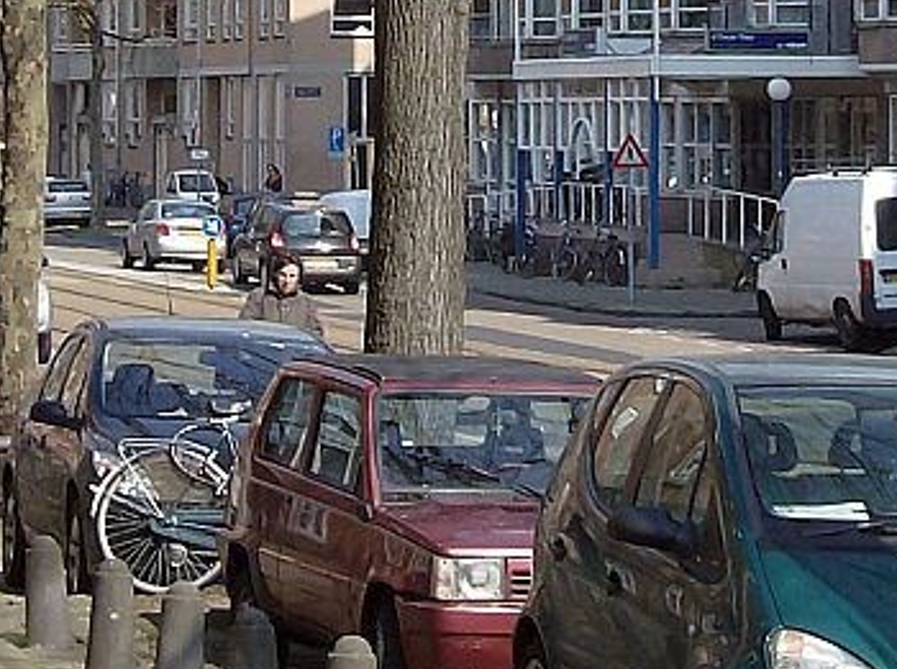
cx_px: 400
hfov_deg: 9.7
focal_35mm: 205
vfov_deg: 7.2
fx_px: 5301
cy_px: -163
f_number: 6.2
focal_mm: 11.6
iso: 100
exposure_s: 1/298
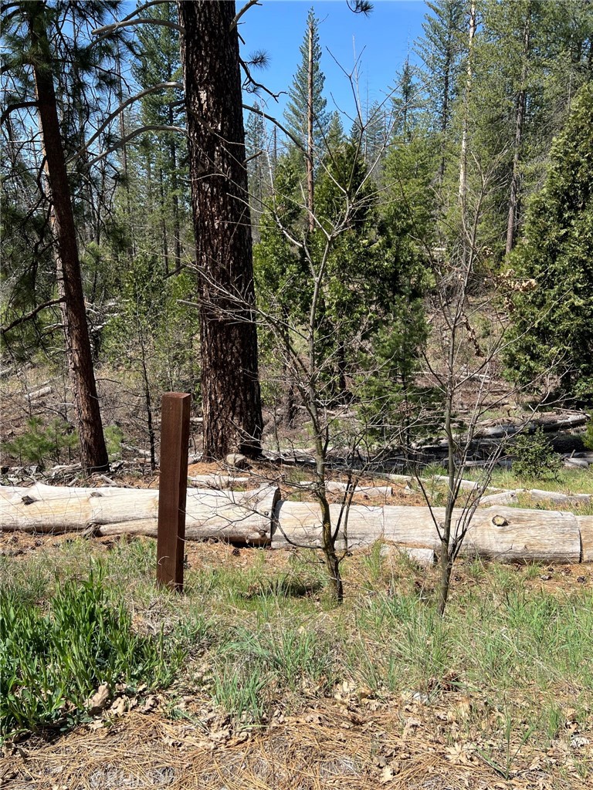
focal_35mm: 26
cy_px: 395
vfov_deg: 67.3
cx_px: 296
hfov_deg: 53.1
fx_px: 594
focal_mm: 5.7
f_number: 1.5
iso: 50
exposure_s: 1/2571
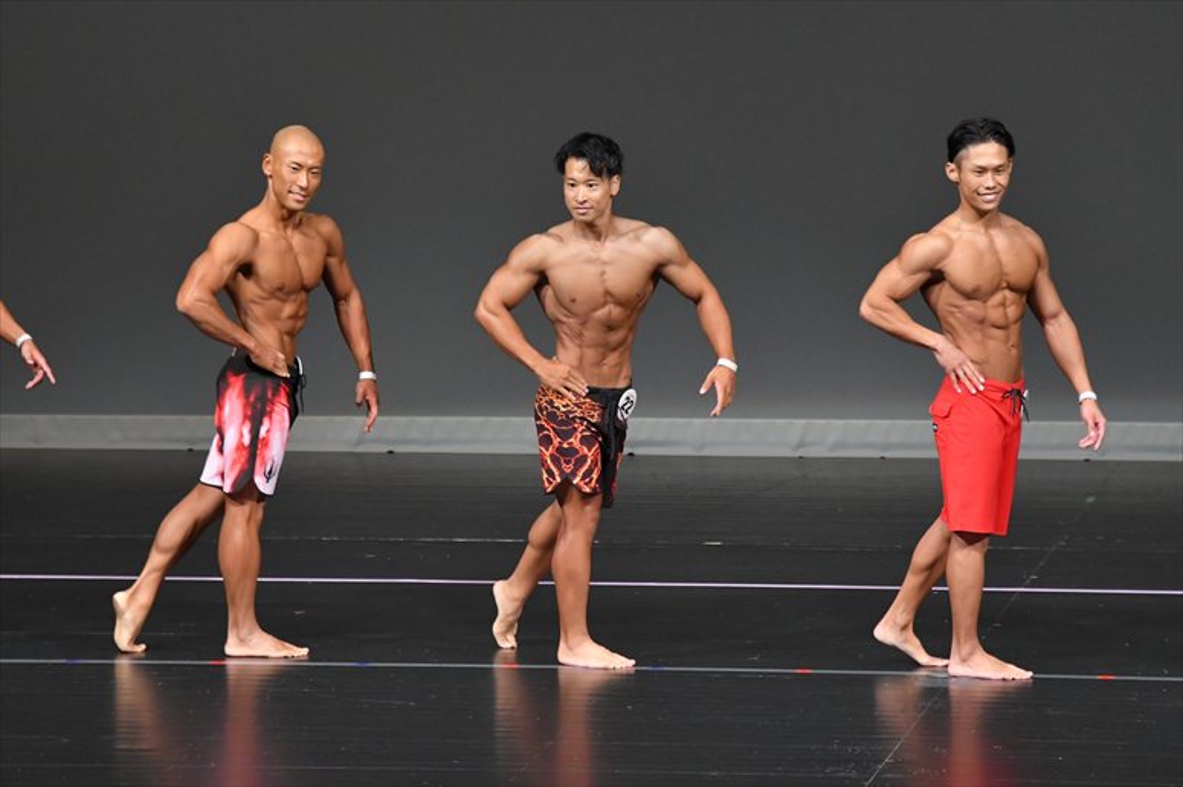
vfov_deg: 4.8
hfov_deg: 7.2
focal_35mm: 285
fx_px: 9361
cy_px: 394
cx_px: 592
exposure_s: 1/400
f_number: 5.6
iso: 4000
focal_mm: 190
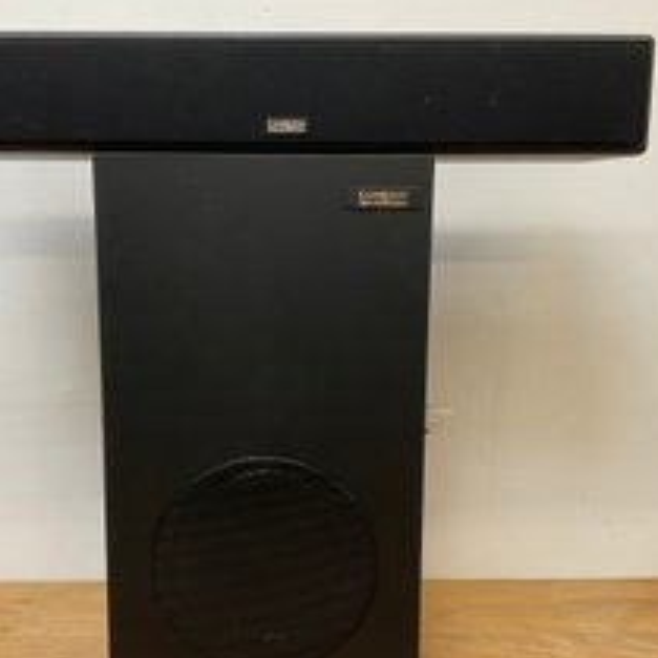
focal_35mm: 42
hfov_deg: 40.0
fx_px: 903
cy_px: 367
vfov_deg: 40.0
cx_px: 285
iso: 64
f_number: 1.8
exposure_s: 1/60
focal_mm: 3
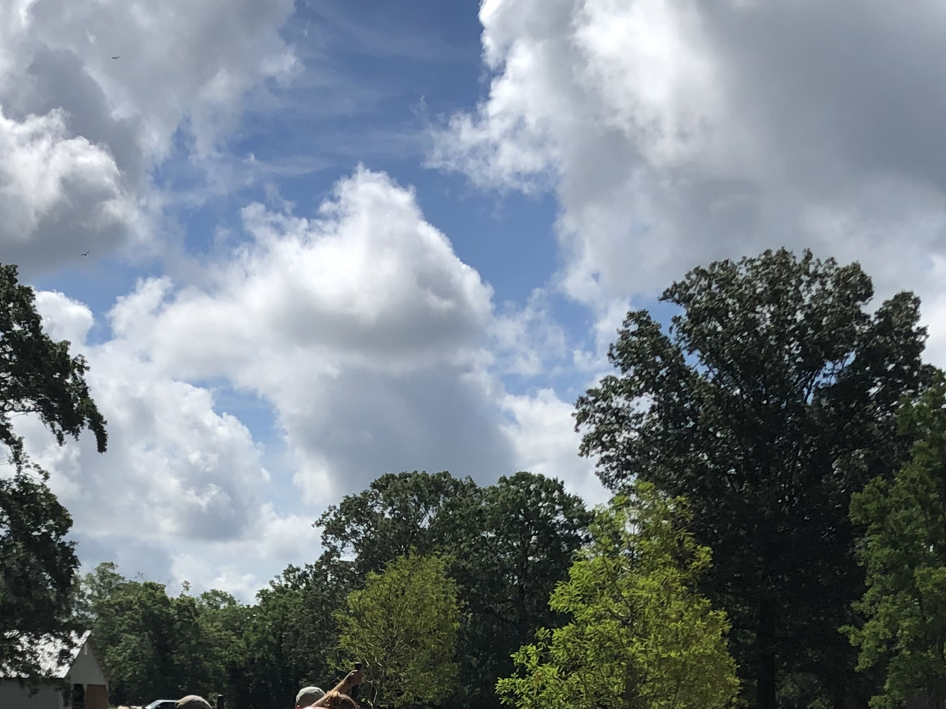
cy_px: 773
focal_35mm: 73
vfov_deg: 19.4
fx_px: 1995
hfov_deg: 26.5
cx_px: 315
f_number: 1.8
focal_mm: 3.99
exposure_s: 1/3472
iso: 20
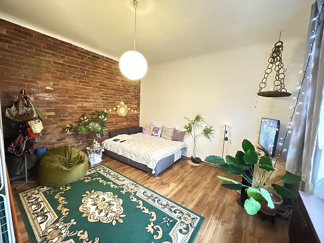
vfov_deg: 85.7
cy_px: 122
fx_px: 131
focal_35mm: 14
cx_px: 162
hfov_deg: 102.1
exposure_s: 1/25
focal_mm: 2.22
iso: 2500
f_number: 2.2
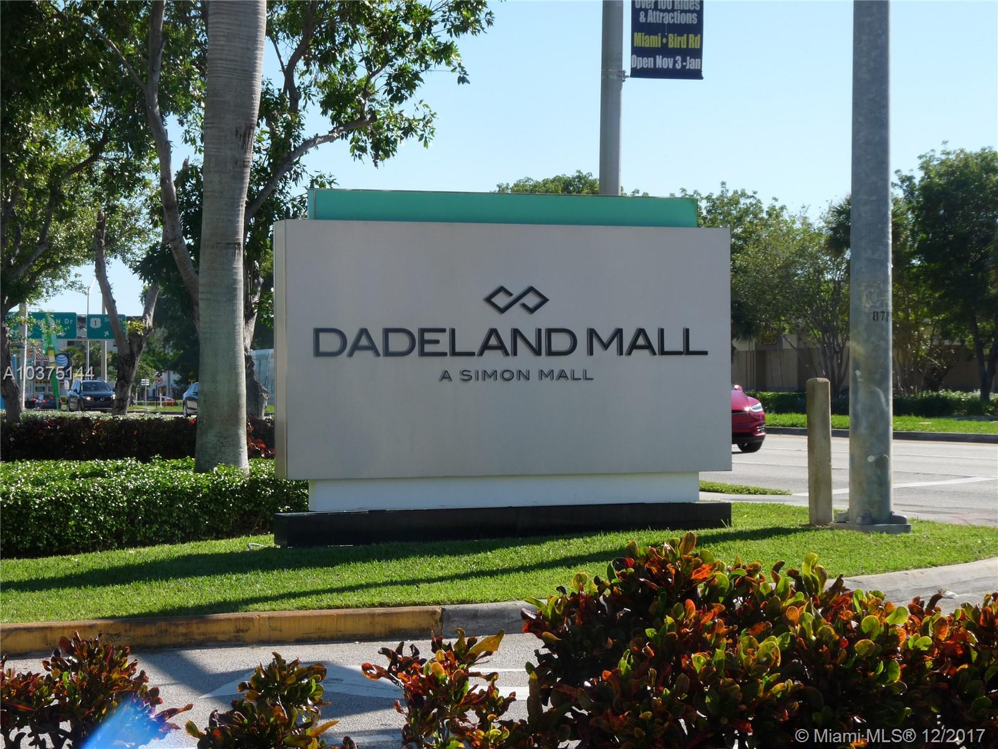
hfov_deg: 22.5
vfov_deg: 17.0
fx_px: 2508
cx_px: 499
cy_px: 374
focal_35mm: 87
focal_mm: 15.5
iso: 100
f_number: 5.6
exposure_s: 1/320
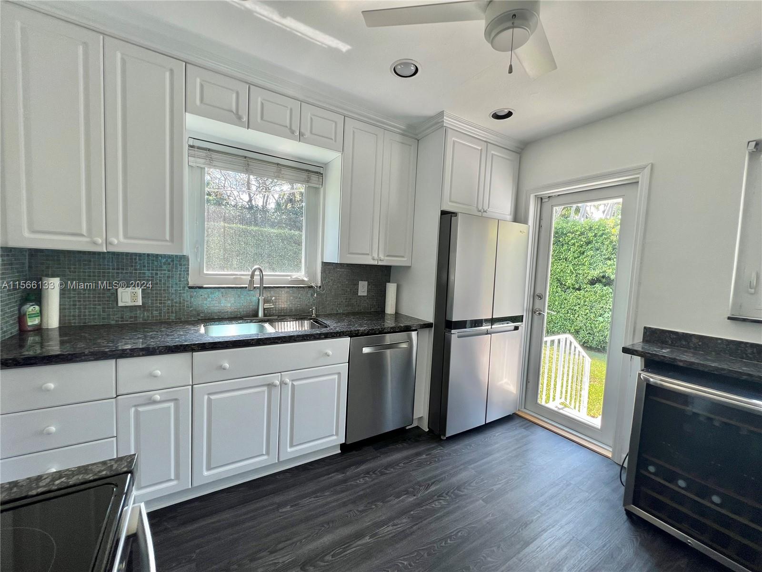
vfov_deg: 89.9
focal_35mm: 13
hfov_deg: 106.2
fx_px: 286
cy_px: 286
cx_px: 381
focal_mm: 1.57
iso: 40
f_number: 1.8
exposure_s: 1/99
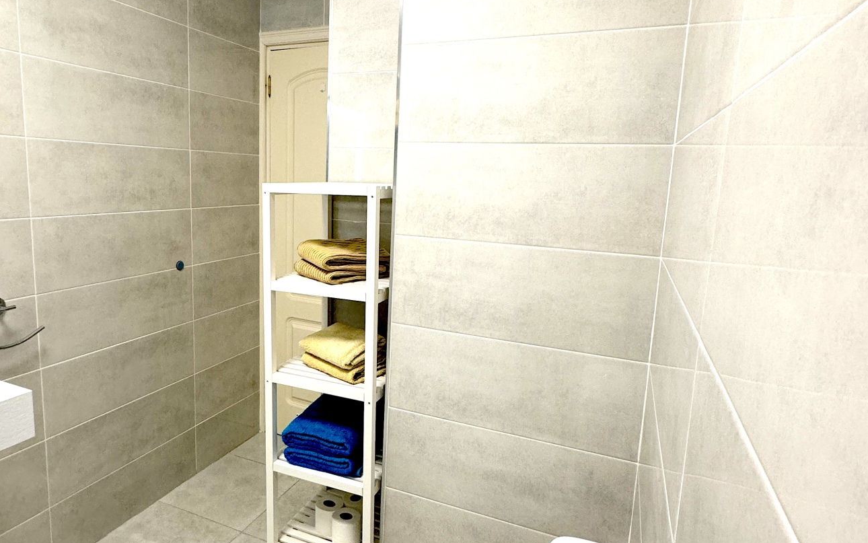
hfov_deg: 76.7
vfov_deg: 53.0
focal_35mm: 23
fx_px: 544
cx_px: 375
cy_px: 255
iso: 200
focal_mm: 2.22
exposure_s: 1/100
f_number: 2.2
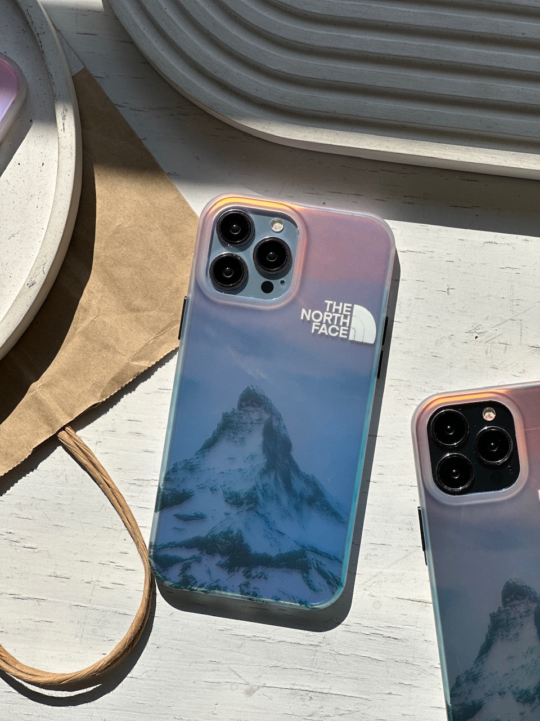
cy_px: 360
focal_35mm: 77
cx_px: 270
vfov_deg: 25.3
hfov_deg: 19.1
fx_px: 1602
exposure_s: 1/1309
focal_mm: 9
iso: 32
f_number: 2.8
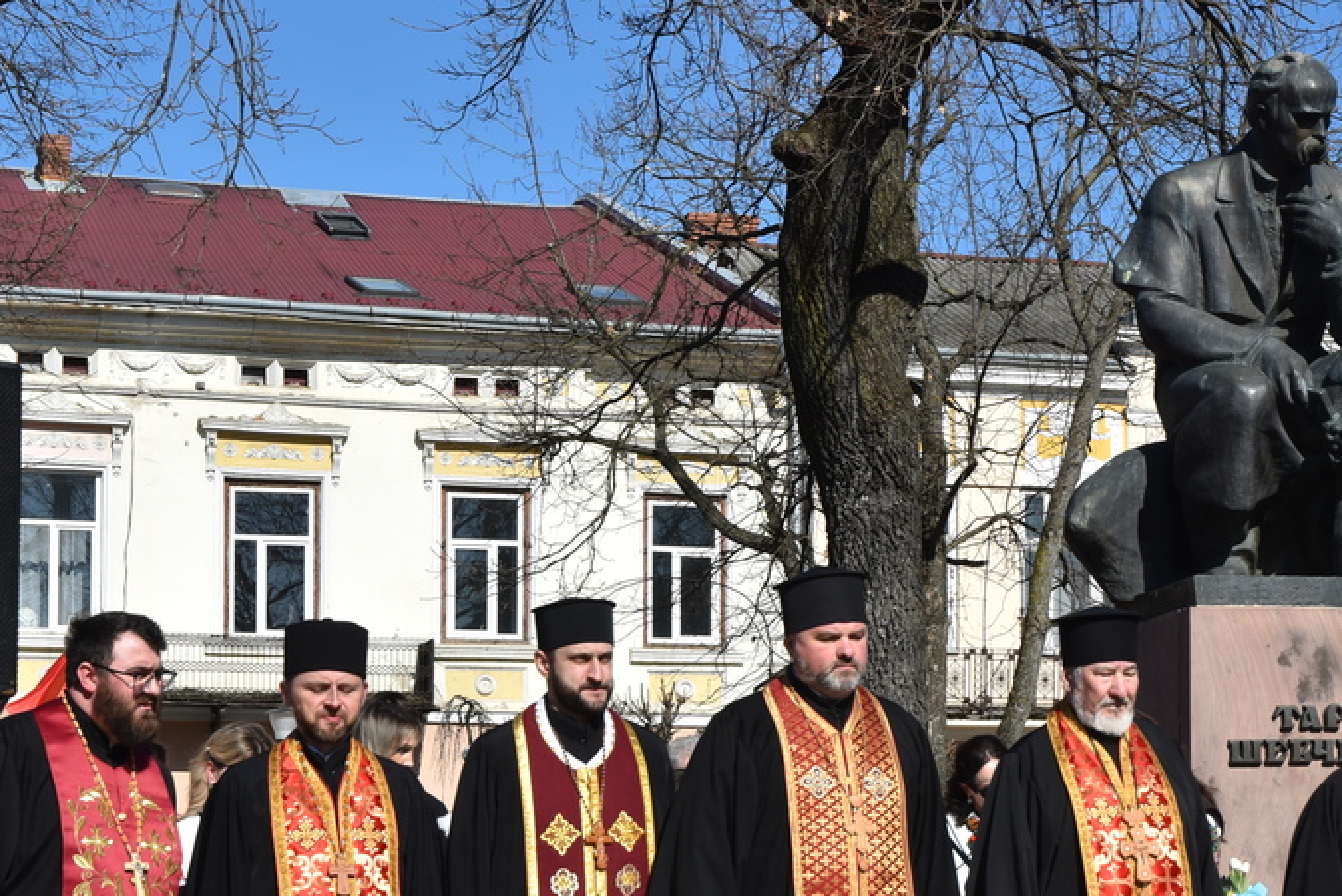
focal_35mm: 100
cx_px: 1035
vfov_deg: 13.7
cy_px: 661
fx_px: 3729
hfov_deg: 20.2
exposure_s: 1/320
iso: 100
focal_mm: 40
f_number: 9
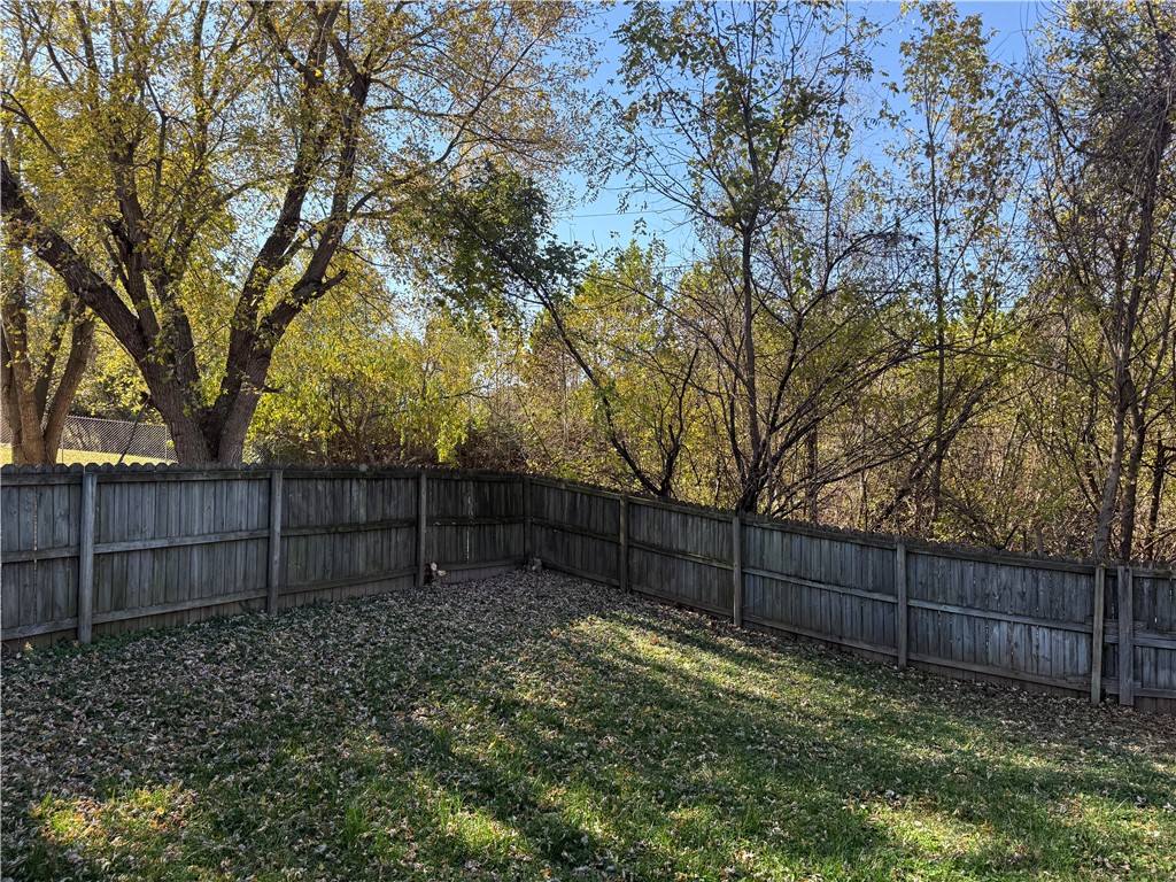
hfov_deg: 71.6
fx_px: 815
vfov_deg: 56.8
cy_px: 441
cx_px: 588
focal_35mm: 24
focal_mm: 6.76
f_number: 1.78
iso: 100
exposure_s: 1/1385
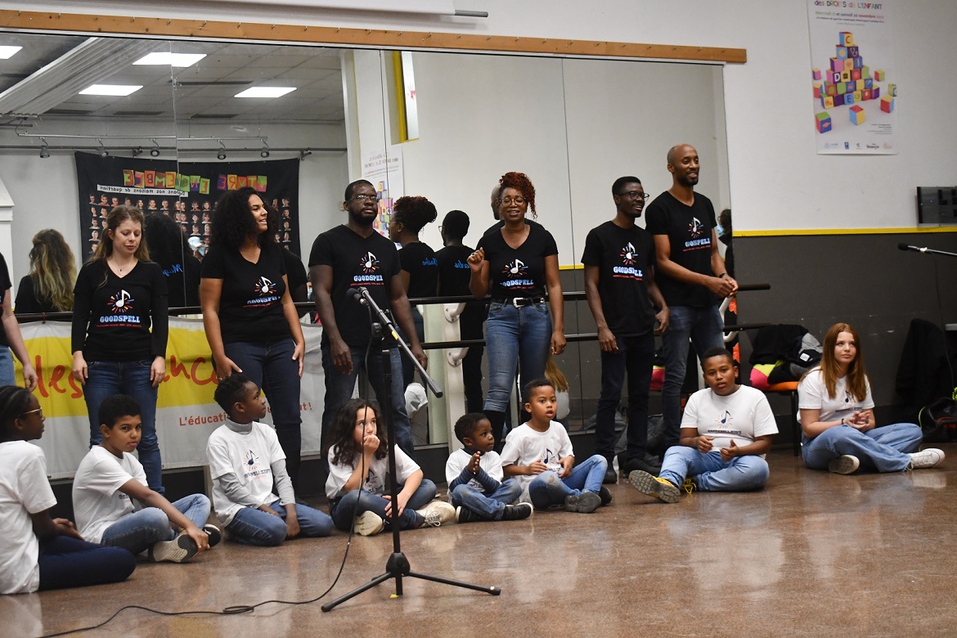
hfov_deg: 33.4
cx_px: 478
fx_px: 1595
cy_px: 319
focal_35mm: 60
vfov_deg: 22.6
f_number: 5.6
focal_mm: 40
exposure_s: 1/125
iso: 2500
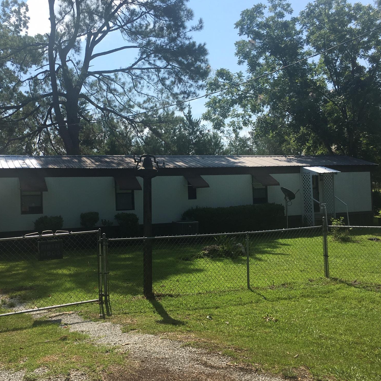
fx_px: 436
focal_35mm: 35
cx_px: 143
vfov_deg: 47.2
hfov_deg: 46.8
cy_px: 190
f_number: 2.2
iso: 25
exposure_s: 1/1570
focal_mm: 4.15
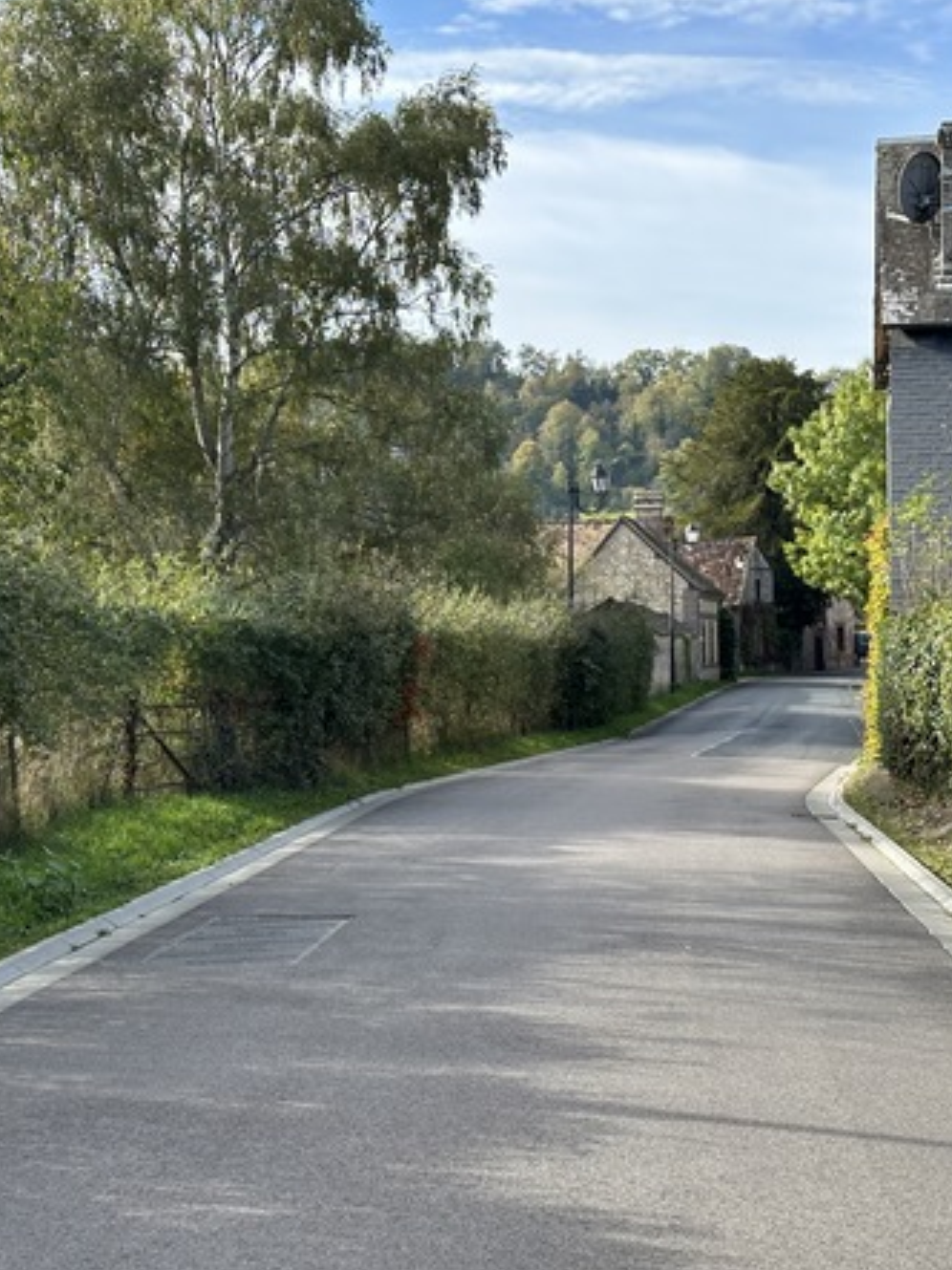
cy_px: 636
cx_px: 473
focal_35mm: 65
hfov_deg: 22.6
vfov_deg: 29.8
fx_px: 2385
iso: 64
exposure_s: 1/1227
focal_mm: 6.86
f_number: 1.78
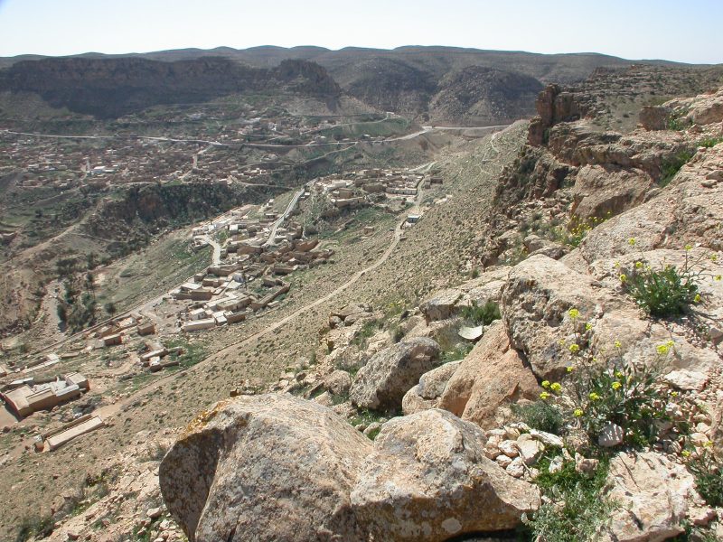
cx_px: 362
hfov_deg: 49.0
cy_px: 271
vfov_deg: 37.7
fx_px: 794
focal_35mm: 38
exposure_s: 1/172
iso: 100
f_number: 5.3
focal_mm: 7.85
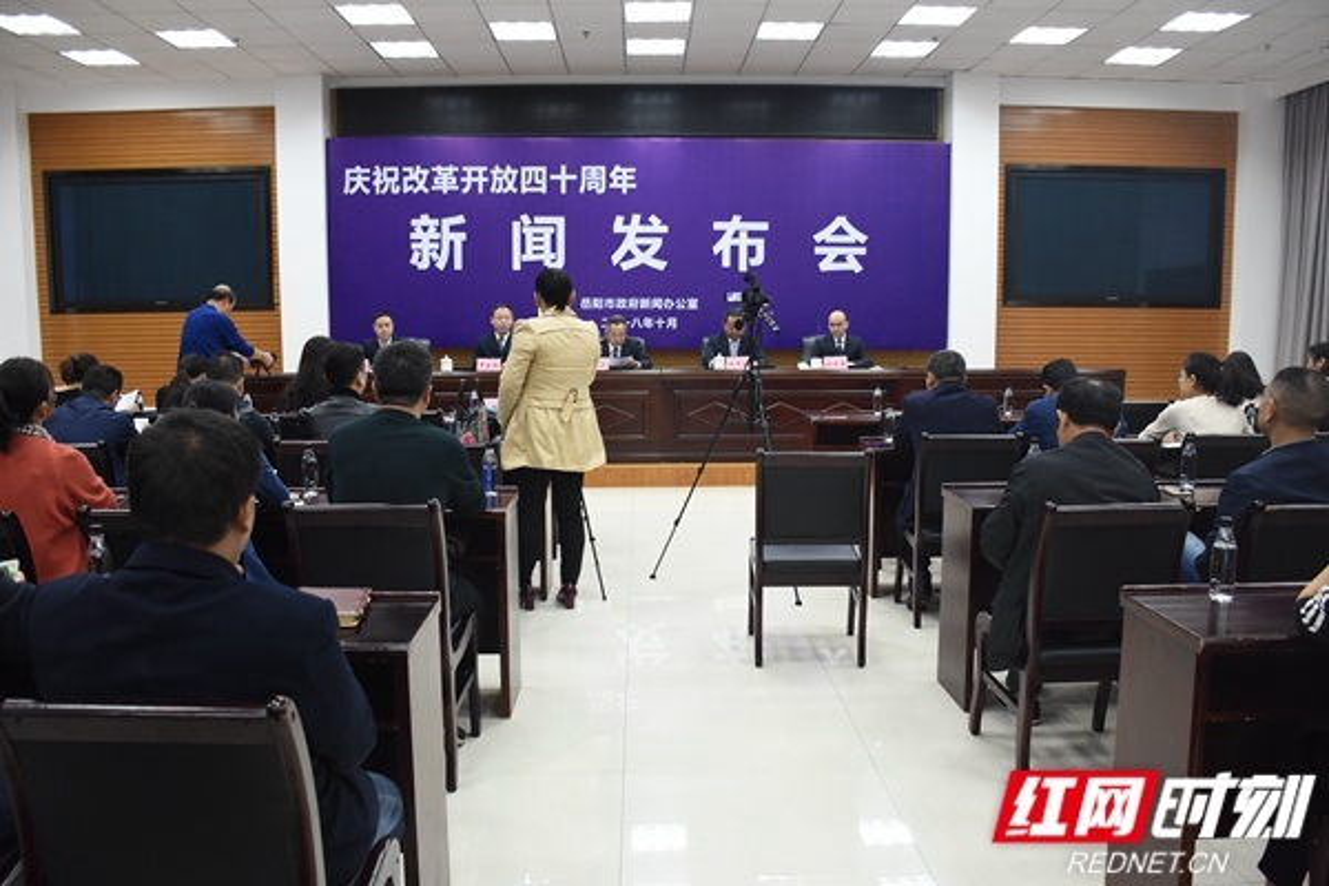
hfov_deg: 67.4
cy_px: 443
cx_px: 664
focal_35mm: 27
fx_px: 997
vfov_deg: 47.9
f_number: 3.5
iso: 1400
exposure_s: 1/60
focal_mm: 18
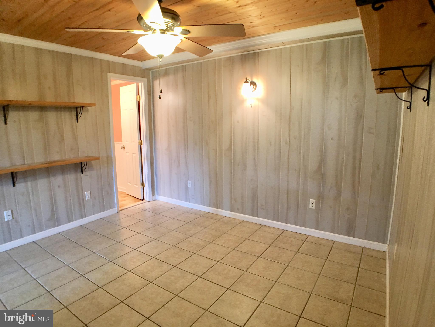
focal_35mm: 29
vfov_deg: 48.2
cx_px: 218
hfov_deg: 61.7
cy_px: 164
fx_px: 364
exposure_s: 1/15
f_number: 2.2
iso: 50
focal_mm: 4.15
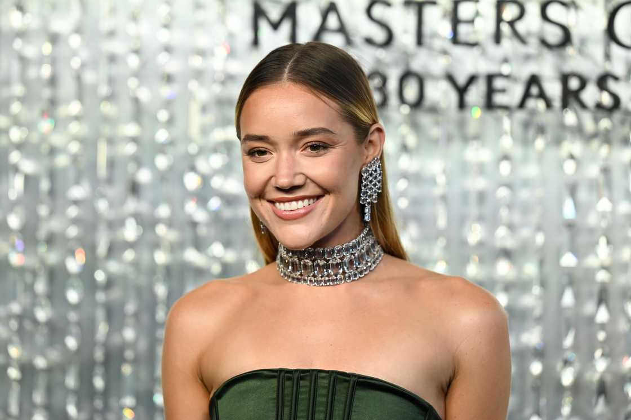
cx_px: 316
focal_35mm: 140
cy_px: 210
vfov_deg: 9.8
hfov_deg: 14.7
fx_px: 2452
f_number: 3.2
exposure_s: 1/500
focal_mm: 140
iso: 640
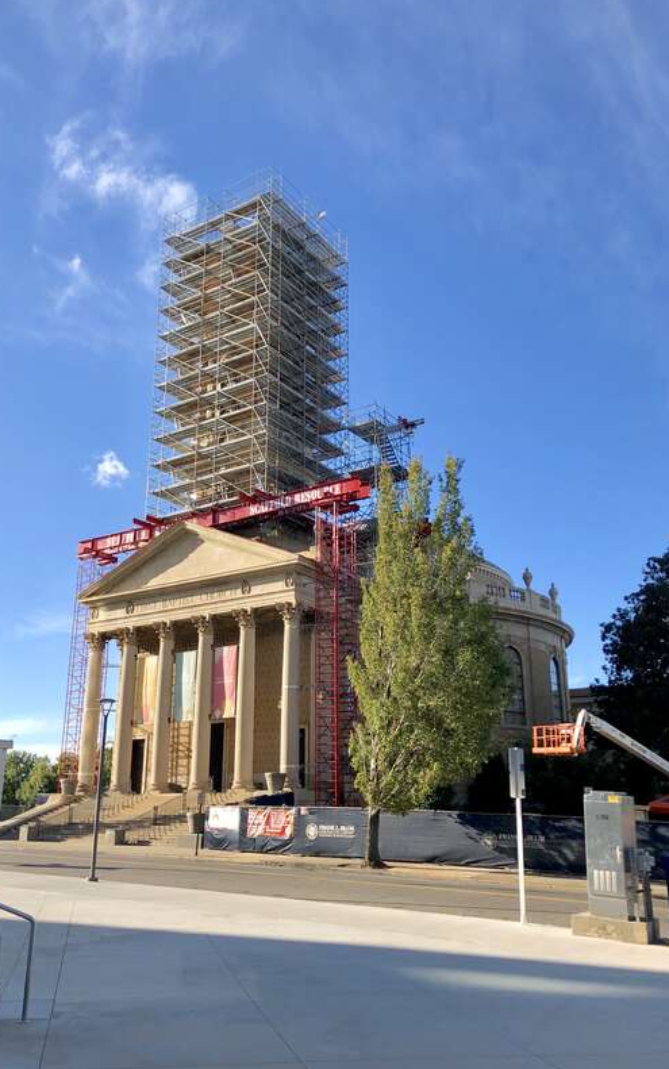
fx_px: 874
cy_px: 534
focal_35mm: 30
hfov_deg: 41.8
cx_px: 300
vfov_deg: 62.9
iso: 20
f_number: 1.8
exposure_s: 1/1171
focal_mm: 3.99
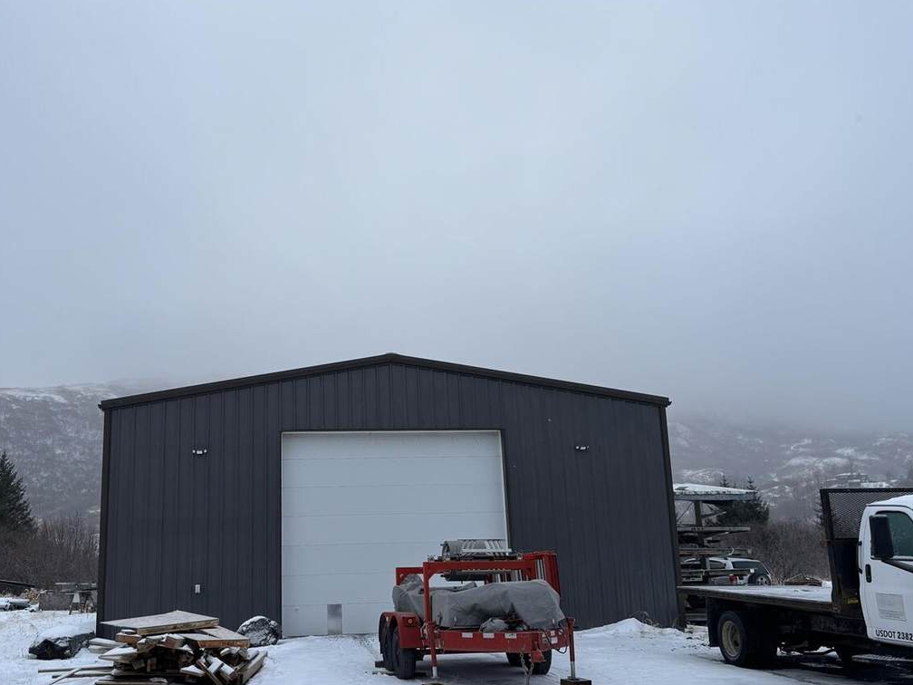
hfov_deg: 54.9
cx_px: 357
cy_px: 372
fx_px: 870
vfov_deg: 42.9
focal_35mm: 33
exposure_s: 1/1248
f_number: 1.6
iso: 50
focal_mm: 5.96
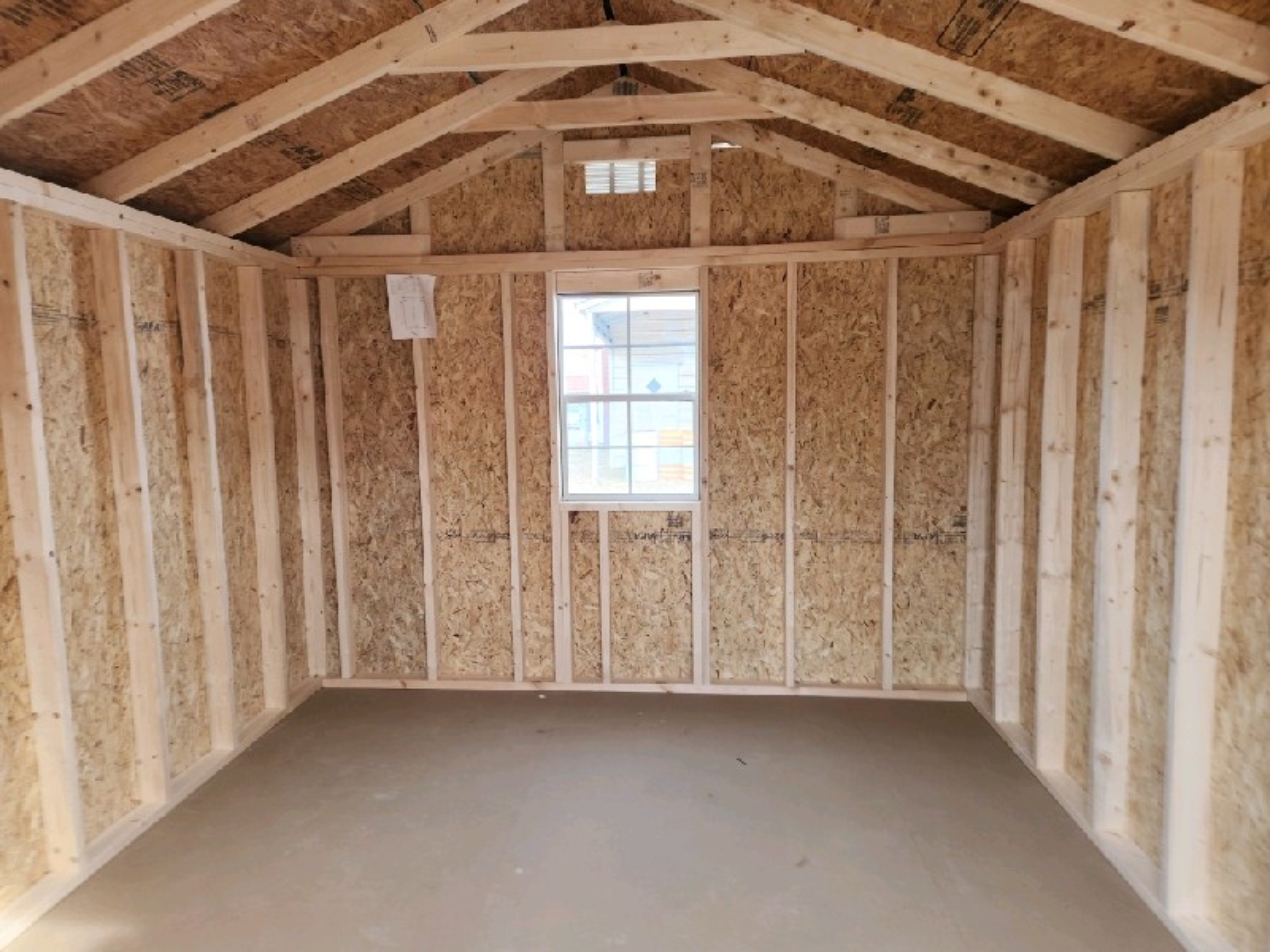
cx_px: 635
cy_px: 476
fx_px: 844
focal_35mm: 23
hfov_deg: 73.9
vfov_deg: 58.9
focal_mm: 5.4
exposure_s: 1/60.2
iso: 25
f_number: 1.8
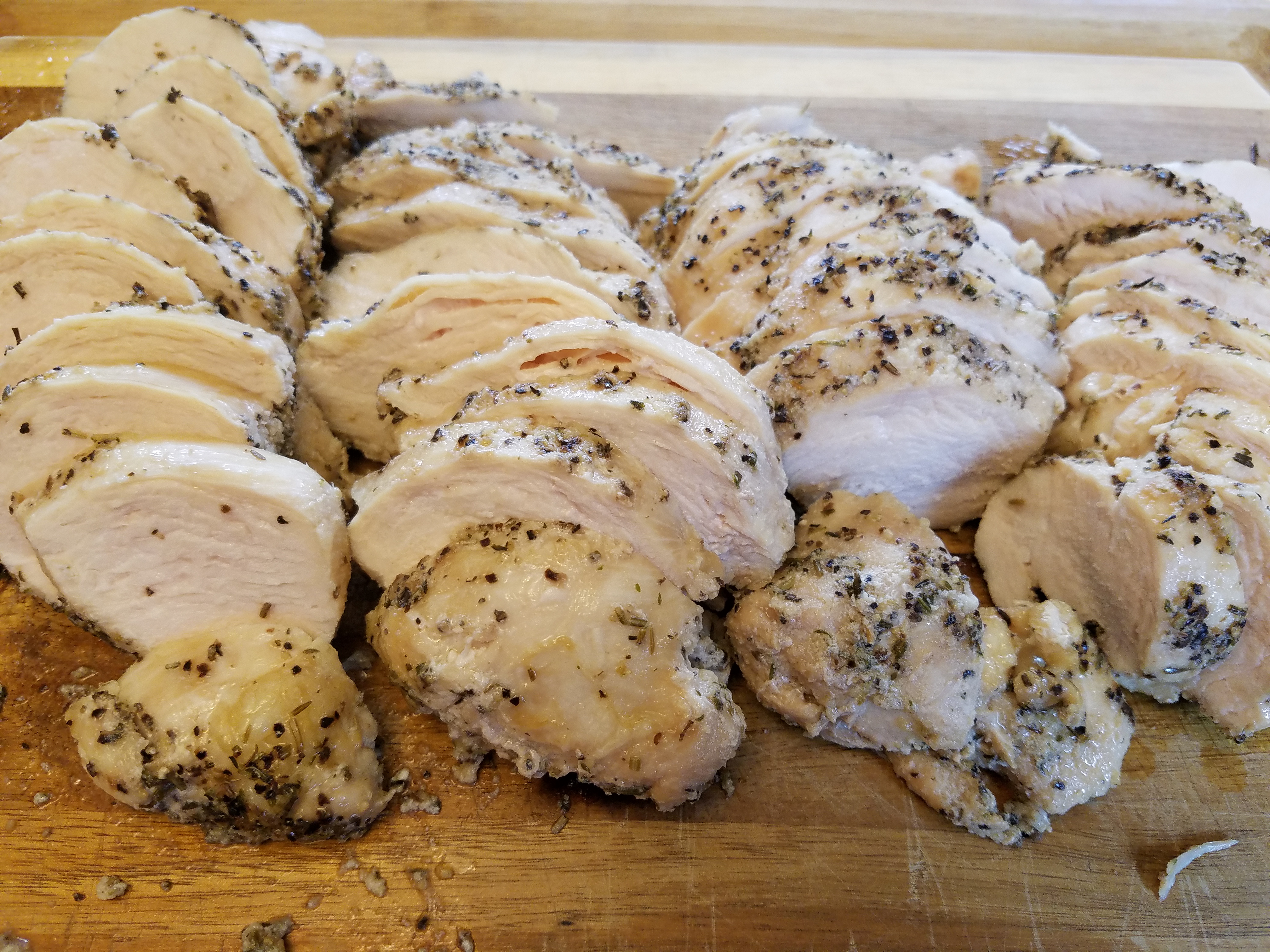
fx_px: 954
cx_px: 635
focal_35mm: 26
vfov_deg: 53.1
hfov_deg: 67.3
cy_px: 476
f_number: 1.7
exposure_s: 1/60
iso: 125
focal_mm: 4.2
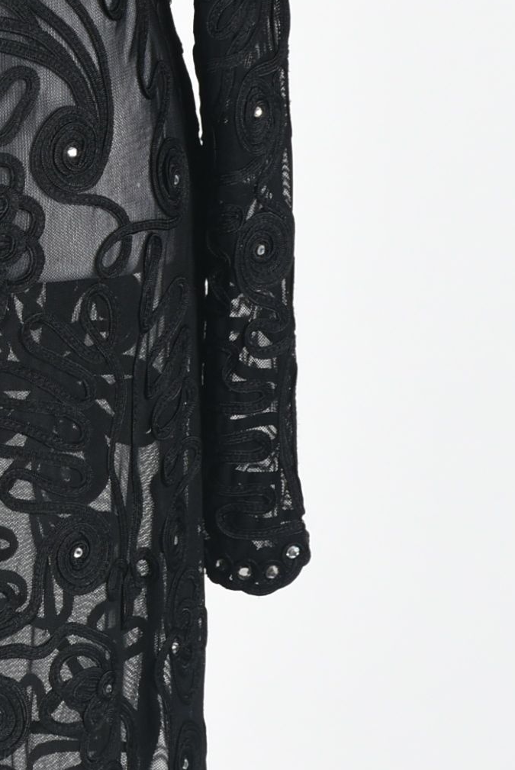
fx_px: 7138
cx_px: -105
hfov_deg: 4.1
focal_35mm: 333
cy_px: 144
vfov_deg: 6.2
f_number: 9
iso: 200
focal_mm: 75
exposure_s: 1/125
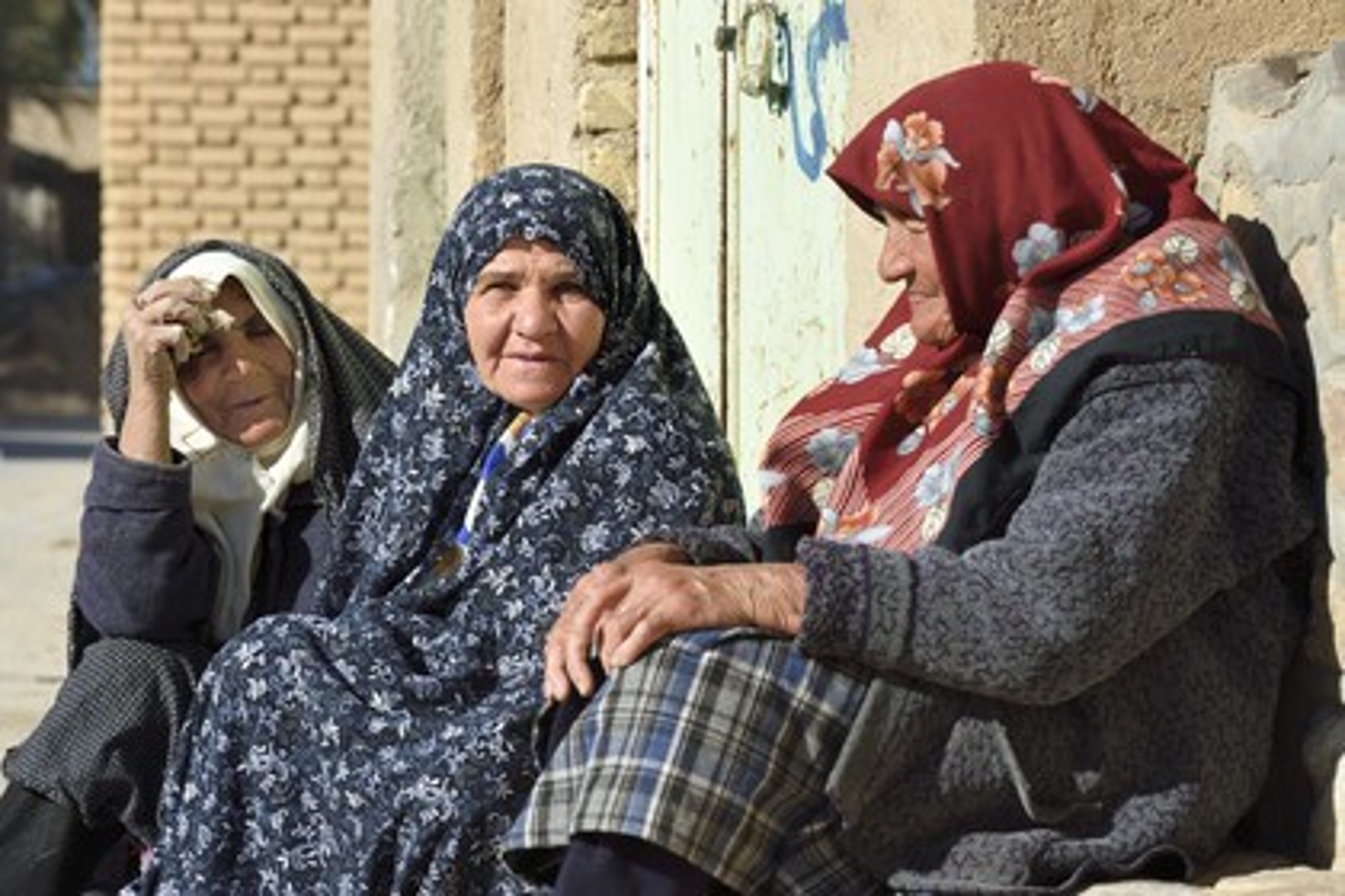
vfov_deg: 8.1
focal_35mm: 170
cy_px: 448
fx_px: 6351
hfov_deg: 12.1
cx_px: 672
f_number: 13
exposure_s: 1/200
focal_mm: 170
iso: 200
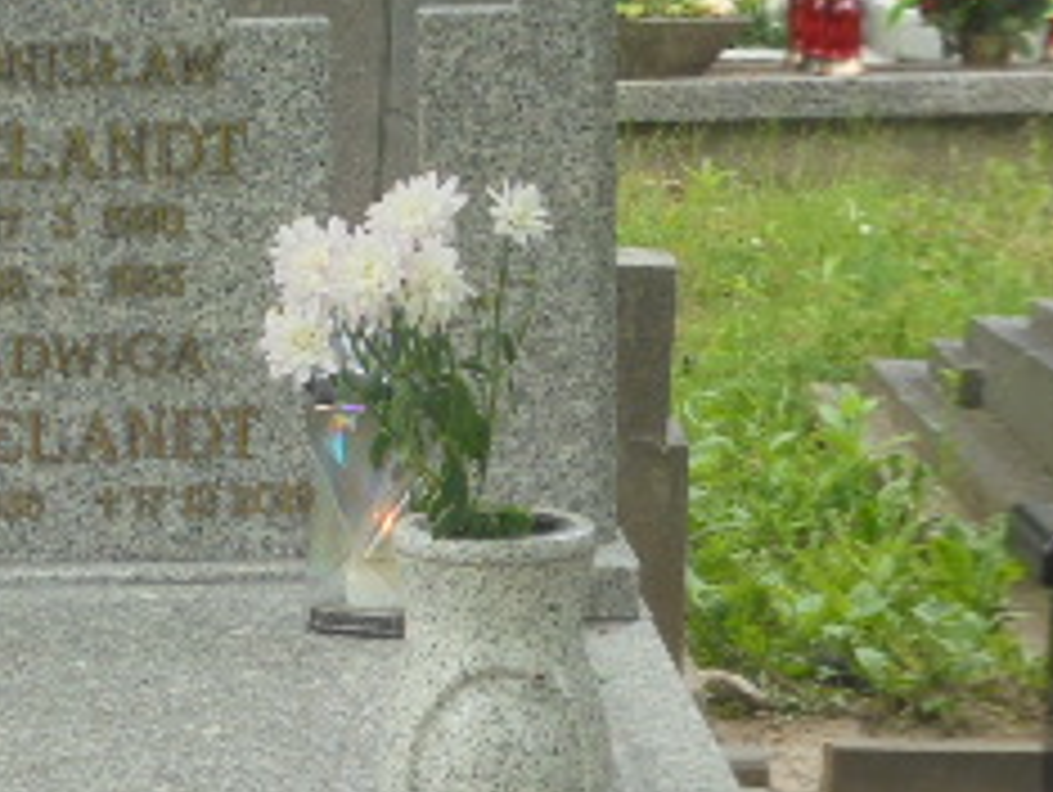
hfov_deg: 14.7
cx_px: 328
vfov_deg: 11.1
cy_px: 549
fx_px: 4080
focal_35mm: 134
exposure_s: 1/100
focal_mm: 8.9
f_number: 4.8
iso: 100
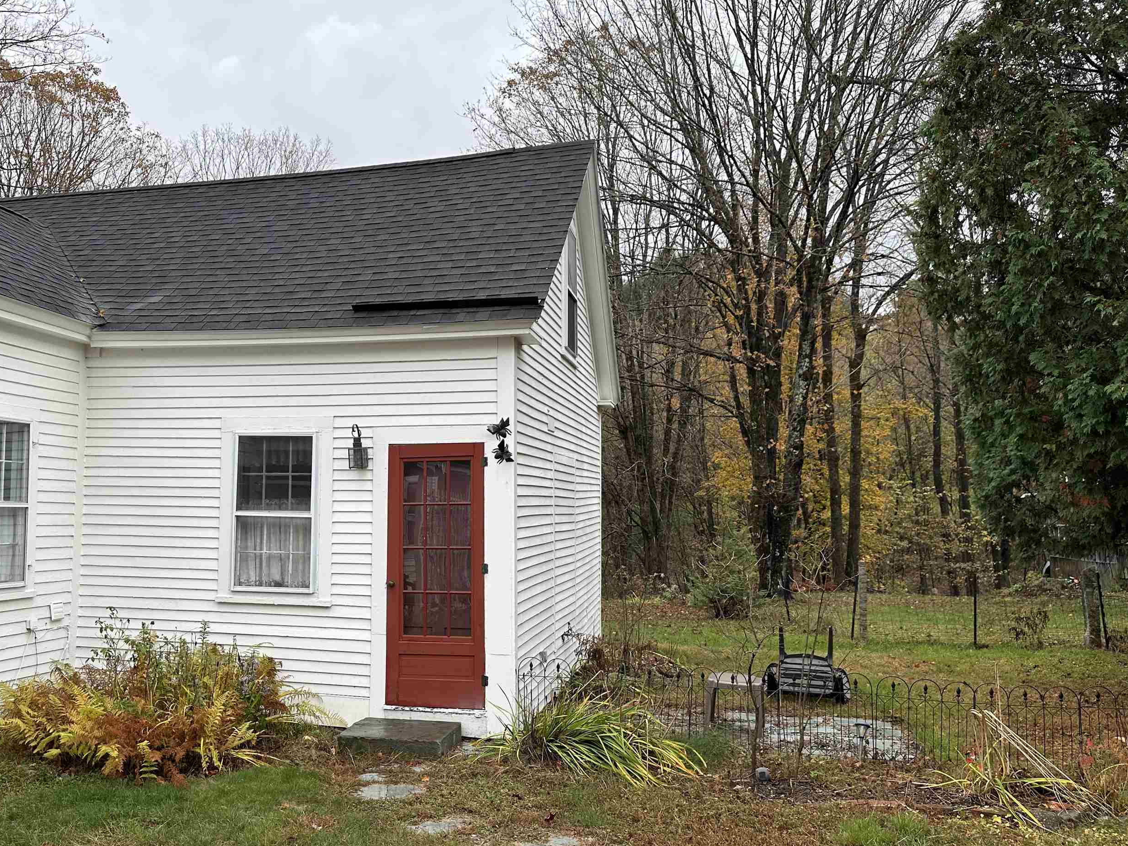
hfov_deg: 59.3
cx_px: 436
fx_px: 977
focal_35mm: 30
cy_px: 459
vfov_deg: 46.7
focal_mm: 6.86
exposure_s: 1/829
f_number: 1.78
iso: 80
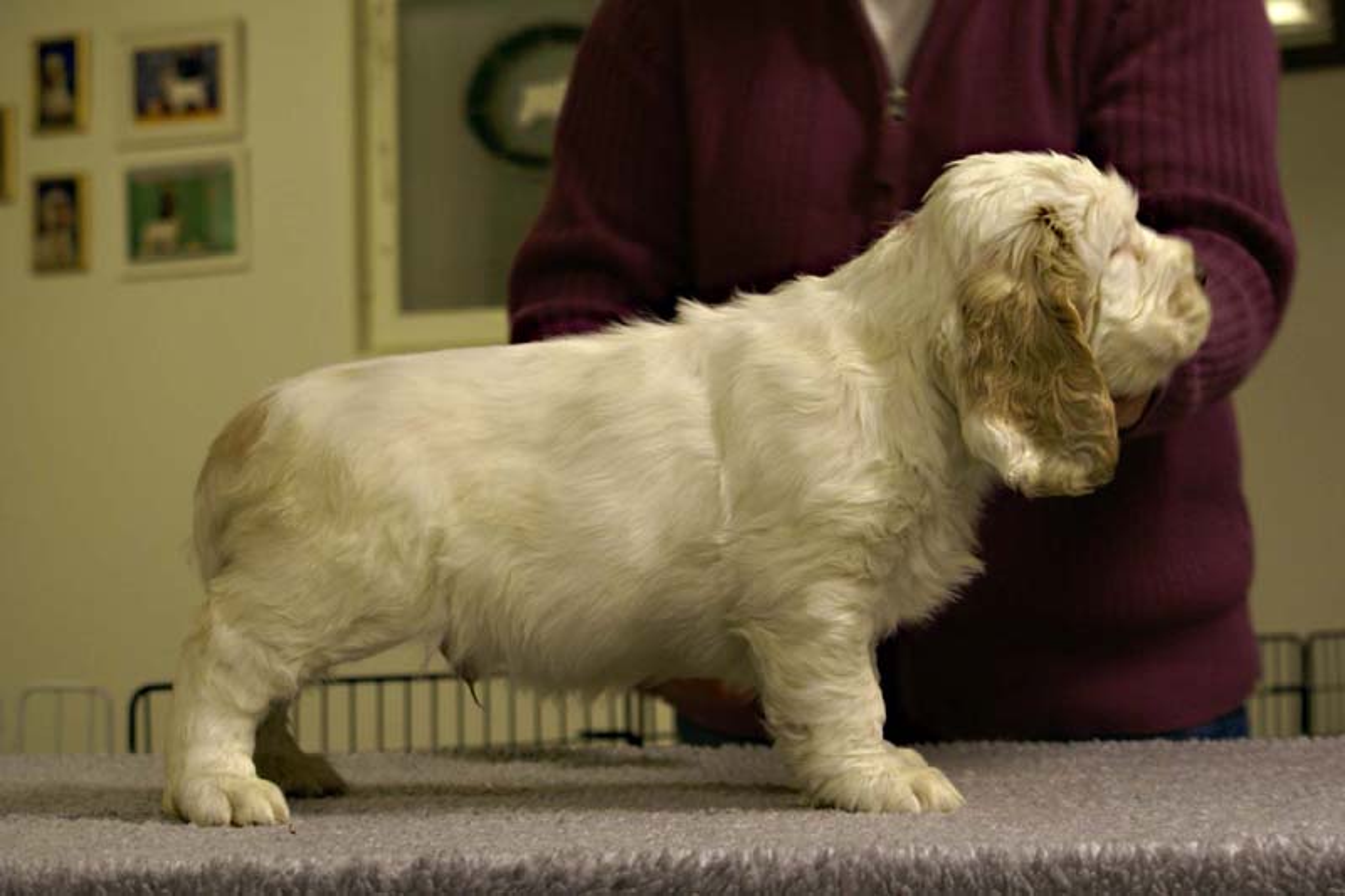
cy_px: 448
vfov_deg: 18.2
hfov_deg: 27.0
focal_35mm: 75
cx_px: 672
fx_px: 2801
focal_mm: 50
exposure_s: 1/20
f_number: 5.6
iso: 400
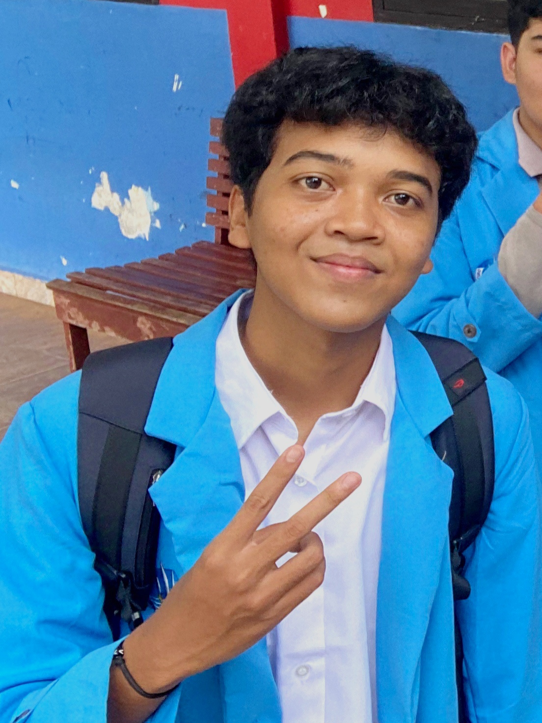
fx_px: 480
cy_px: 362
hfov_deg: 58.9
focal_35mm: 23
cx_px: 271
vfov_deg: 73.9
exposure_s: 1/122
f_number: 2.2
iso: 50
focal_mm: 2.71
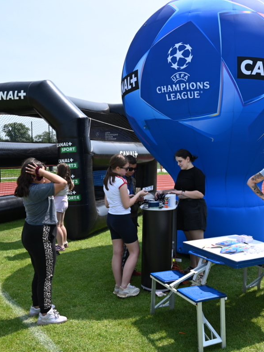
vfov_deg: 52.6
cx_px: 187
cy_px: 178
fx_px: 356
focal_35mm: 35
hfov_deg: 39.9
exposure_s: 1/250
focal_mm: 24
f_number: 6.3
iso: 100
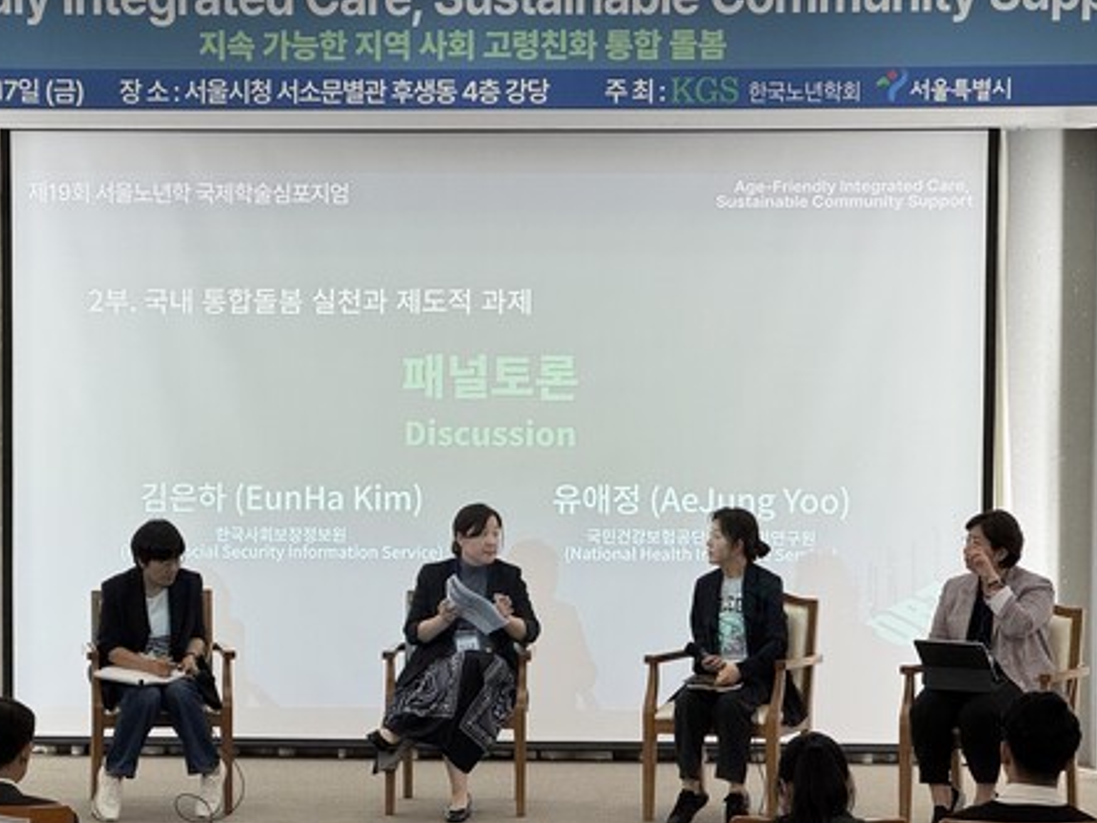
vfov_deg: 14.2
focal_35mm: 104
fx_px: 3296
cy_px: 549
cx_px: 467
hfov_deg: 18.9
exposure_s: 1/120
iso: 125
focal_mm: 9
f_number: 2.8
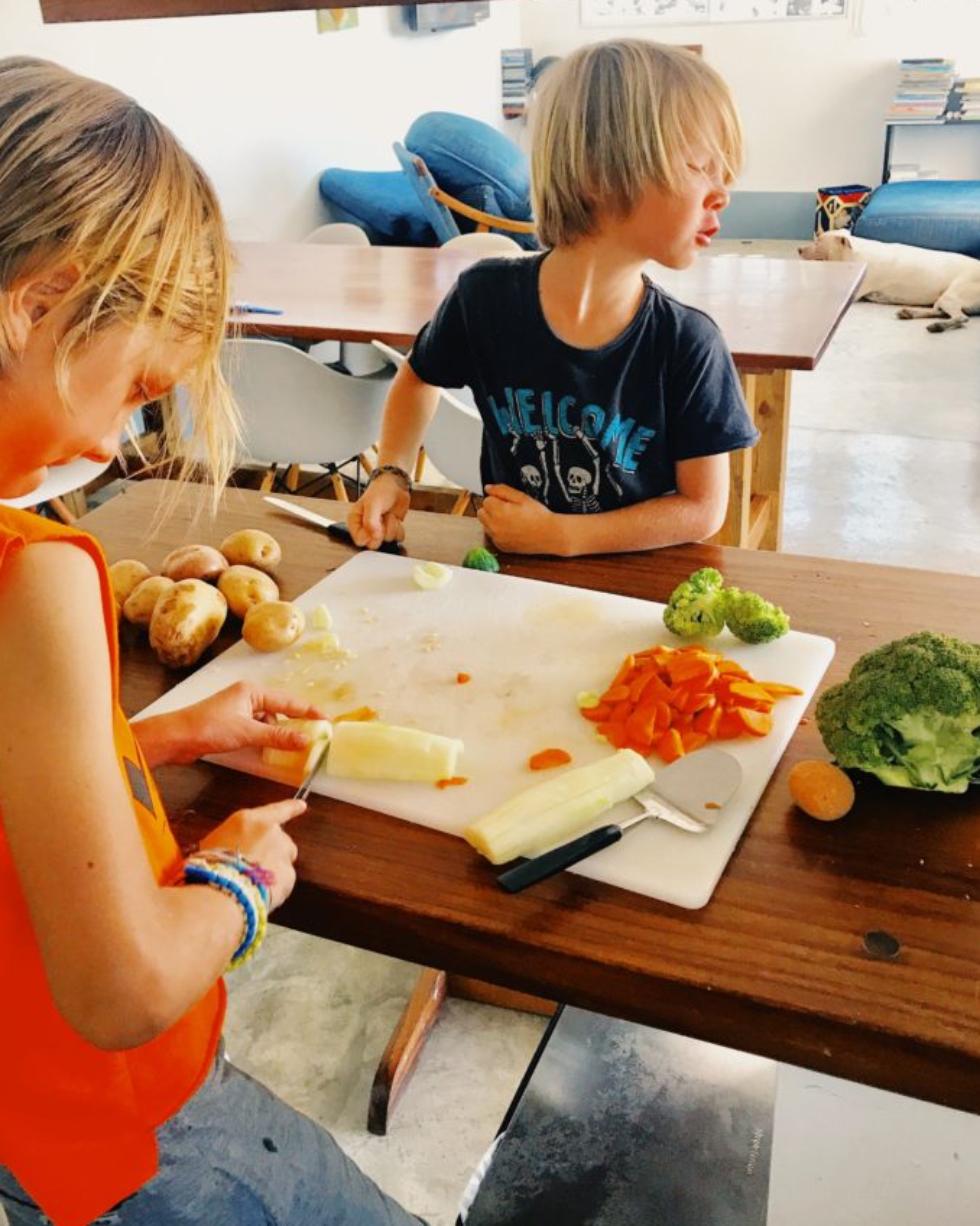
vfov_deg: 54.2
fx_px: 1197
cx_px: 452
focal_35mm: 33
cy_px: 586
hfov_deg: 44.5
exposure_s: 1/30
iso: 25
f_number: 1.8
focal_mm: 3.99
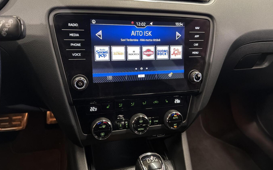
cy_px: 79
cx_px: 133
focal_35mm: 27
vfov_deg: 46.0
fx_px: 201
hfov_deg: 68.4
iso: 800
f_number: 1.78
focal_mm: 6.76
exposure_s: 1/33
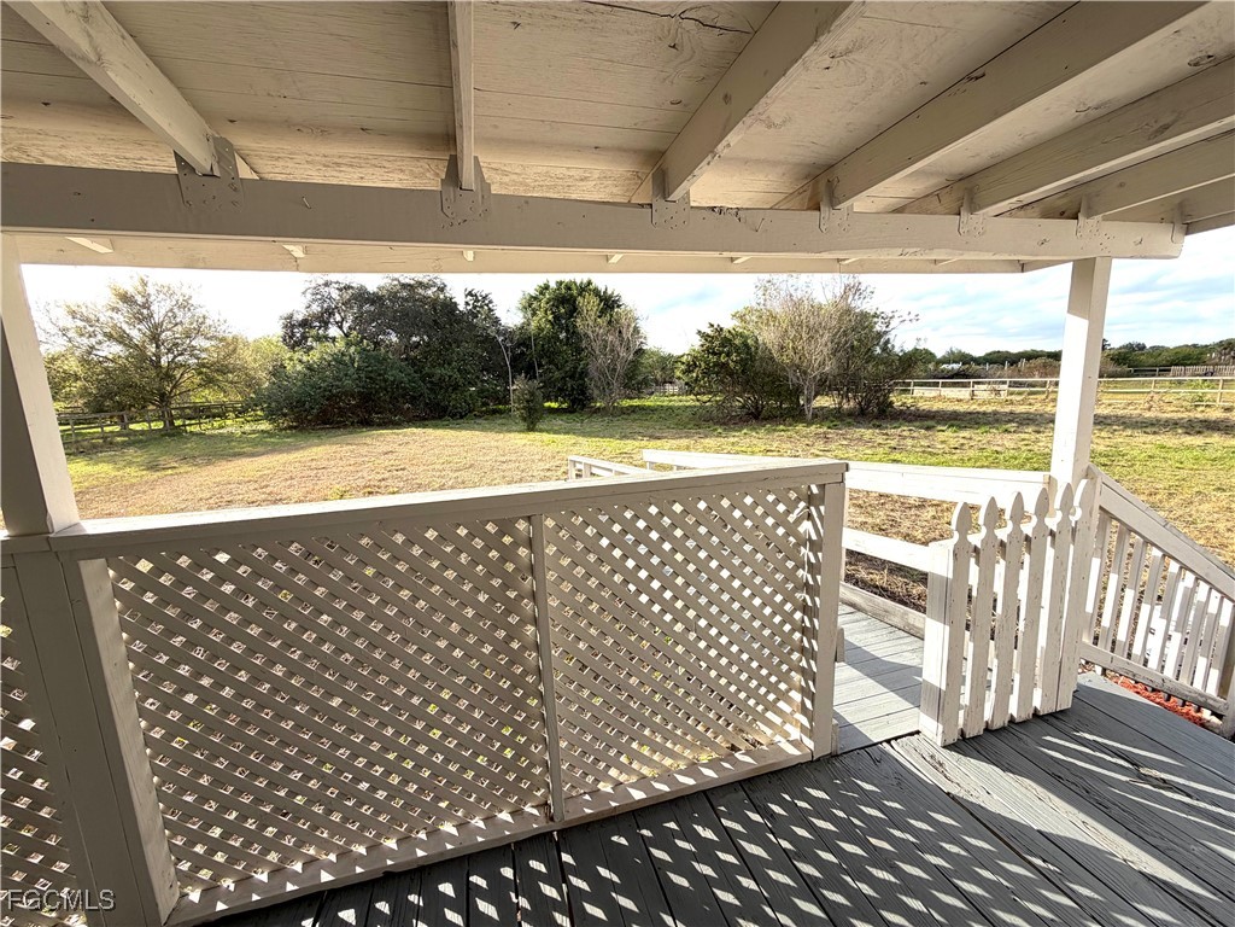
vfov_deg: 85.7
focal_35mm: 14
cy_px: 464
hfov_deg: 102.1
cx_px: 618
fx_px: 499
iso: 40
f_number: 2.2
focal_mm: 2.22
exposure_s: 1/545
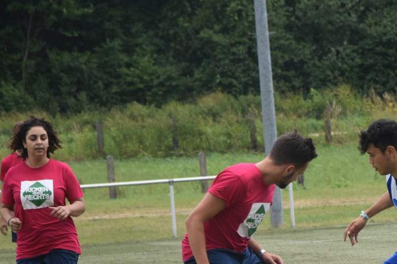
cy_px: 266
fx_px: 3550
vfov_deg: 4.3
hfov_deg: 6.4
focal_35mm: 322
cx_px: 330
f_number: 5.6
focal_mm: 105
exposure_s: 1/1250
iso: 400
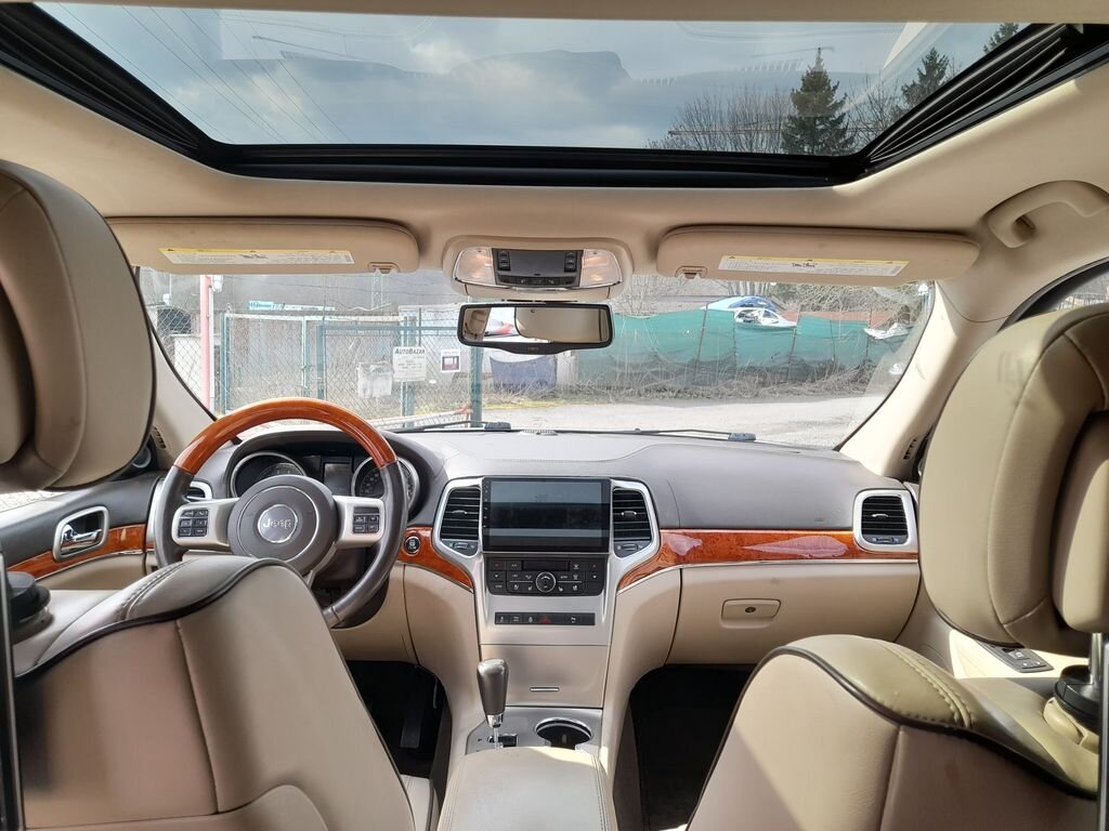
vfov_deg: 54.9
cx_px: 554
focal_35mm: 25
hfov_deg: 69.4
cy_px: 416
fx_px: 801
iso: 20
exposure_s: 1/100
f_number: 2
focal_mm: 4.6
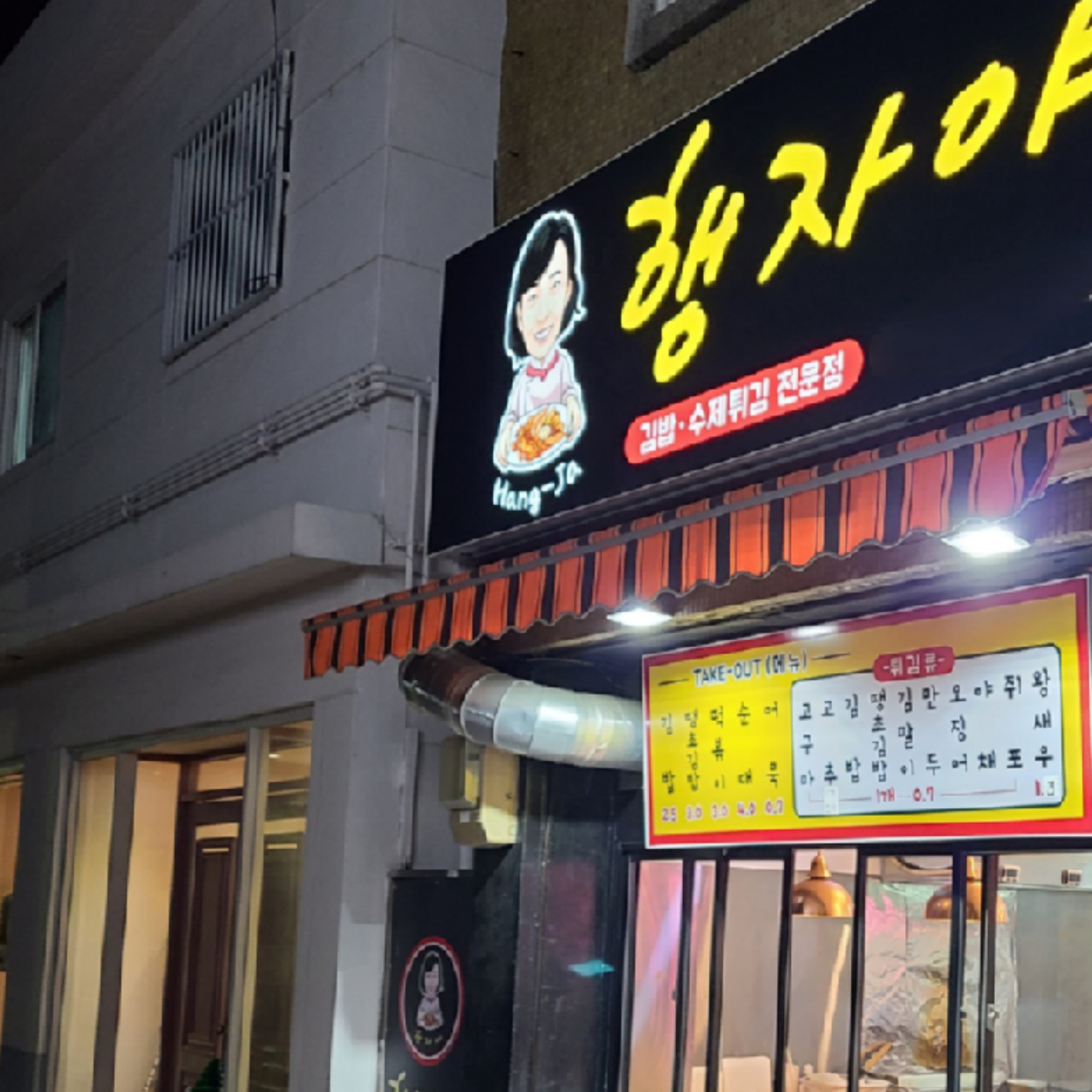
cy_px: 799
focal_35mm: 49
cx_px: 801
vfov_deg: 34.1
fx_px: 1749
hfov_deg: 34.1
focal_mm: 5.4
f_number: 1.8
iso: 160
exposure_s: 1/60.2
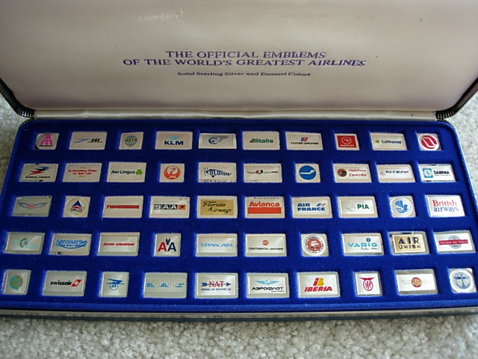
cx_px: 239
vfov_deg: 37.7
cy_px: 180
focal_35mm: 38
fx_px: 525
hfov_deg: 49.0
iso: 64
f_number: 2.8
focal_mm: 7.8
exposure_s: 1/42.7
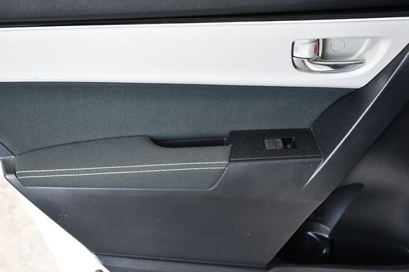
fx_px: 761
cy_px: 136
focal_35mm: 67
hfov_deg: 30.1
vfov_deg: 20.3
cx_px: 204
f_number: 6.3
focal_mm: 45
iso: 2500
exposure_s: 1/160
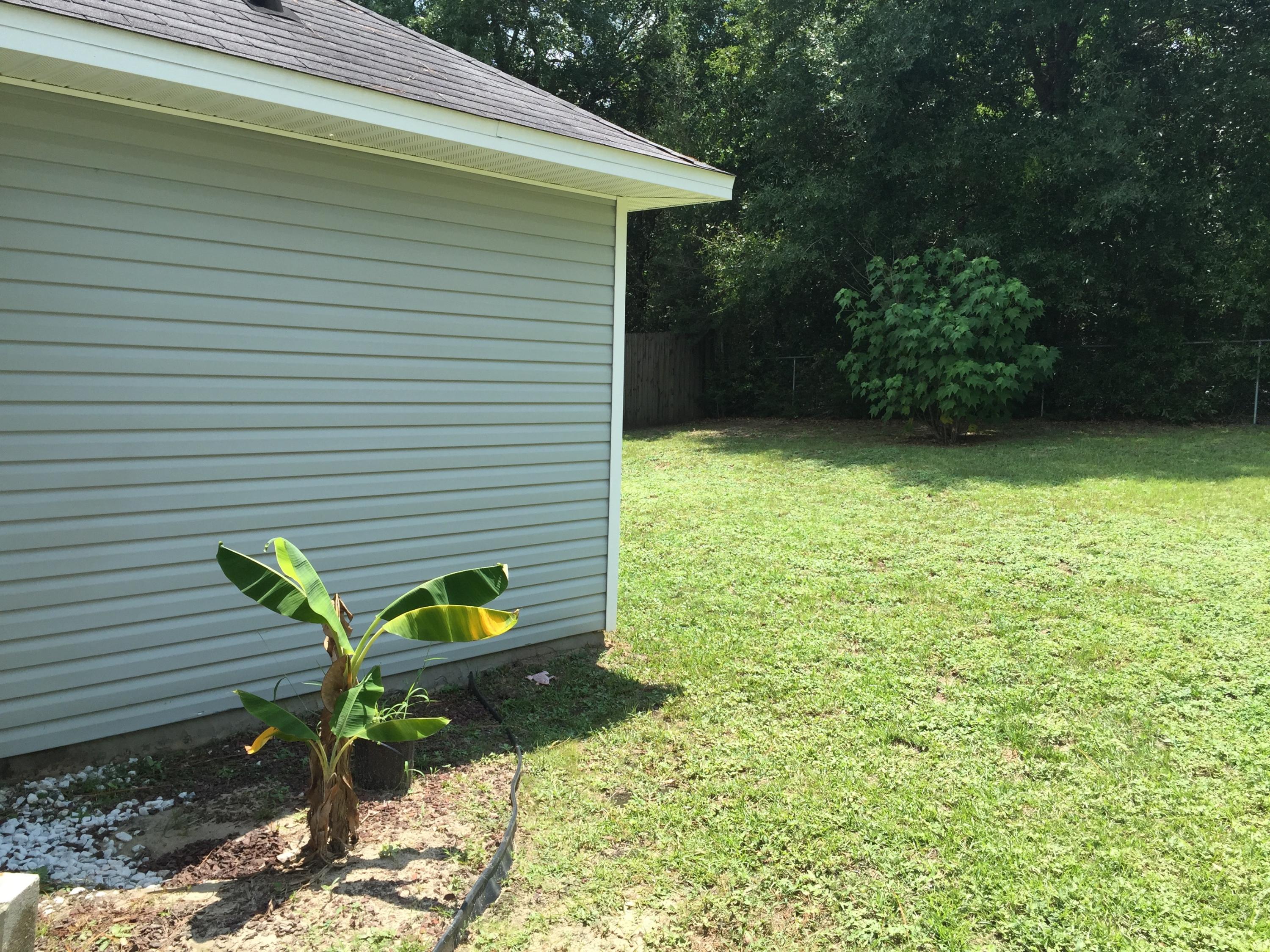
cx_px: 635
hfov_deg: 61.7
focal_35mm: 29
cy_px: 476
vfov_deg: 48.2
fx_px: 1064
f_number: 2.2
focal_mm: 4.15
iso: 32
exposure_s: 1/791
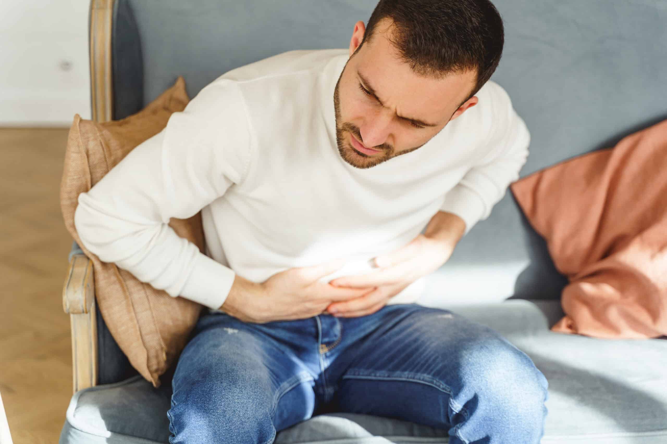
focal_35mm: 75
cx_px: 334
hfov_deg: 27.0
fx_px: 1390
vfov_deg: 18.2
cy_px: 222
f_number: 2.8
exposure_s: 1/400
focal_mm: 75
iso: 250
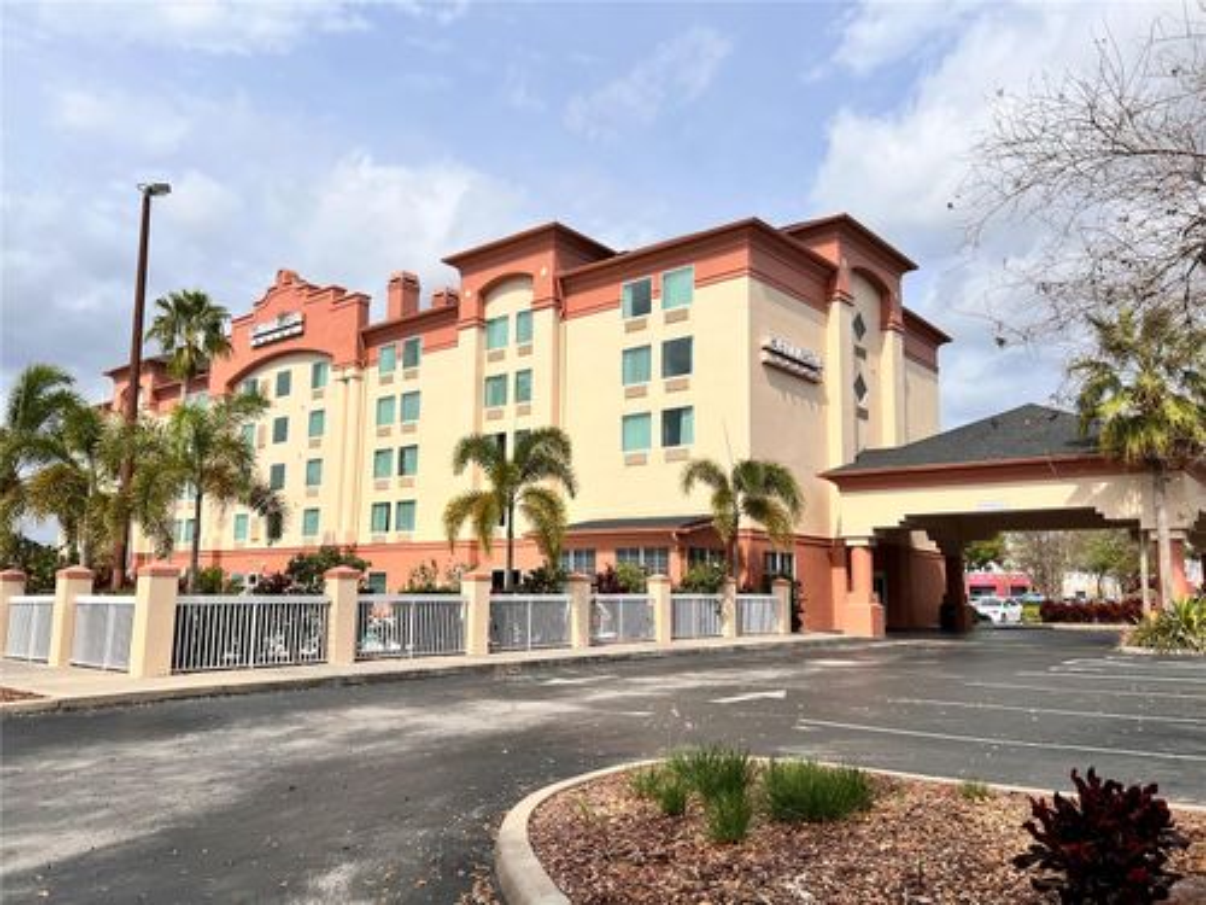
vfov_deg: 53.1
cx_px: 603
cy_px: 452
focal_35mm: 26
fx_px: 906
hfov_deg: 67.3
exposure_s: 1/8000
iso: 50
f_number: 1.5
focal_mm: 5.7
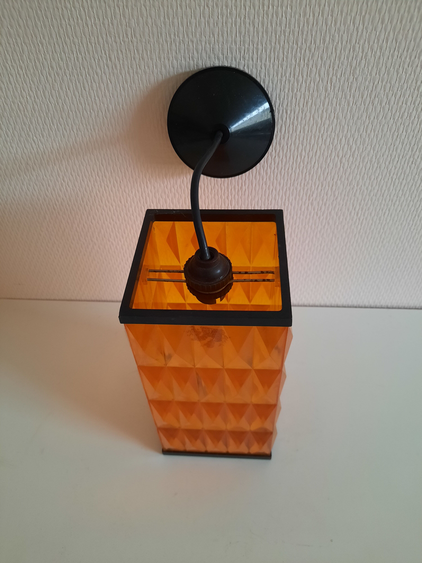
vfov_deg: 69.4
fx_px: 406
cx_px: 211
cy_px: 282
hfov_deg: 54.9
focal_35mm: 25
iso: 320
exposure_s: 1/50
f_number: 2
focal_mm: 4.6
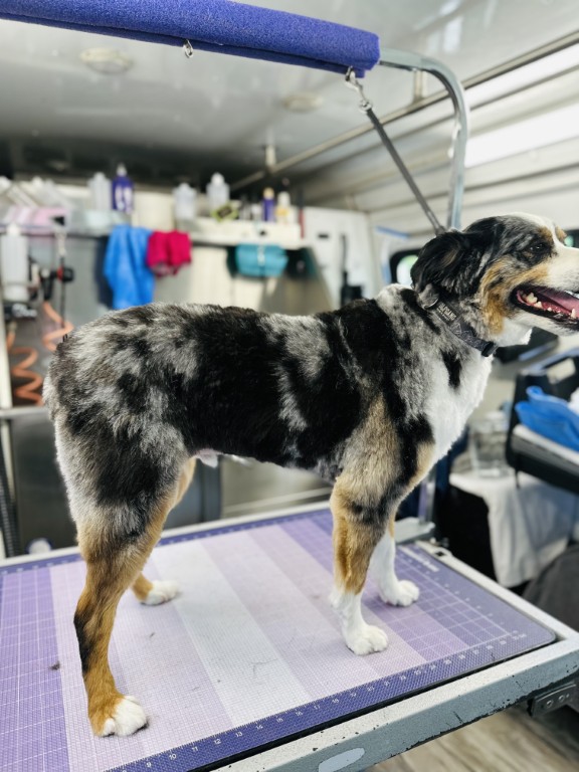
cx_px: 290
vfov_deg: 71.6
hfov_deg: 56.8
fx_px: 535
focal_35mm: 24
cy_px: 386
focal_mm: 6.86
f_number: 1.78
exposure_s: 1/122
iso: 100
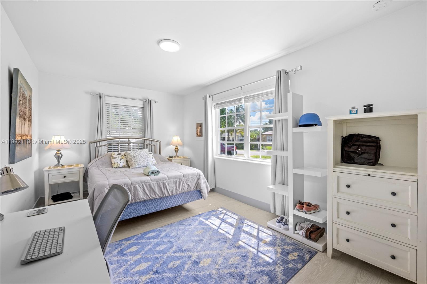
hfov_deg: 104.3
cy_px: 142
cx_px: 214
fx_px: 166
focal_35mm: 14
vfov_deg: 81.2
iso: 500
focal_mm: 14
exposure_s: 1/50
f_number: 8
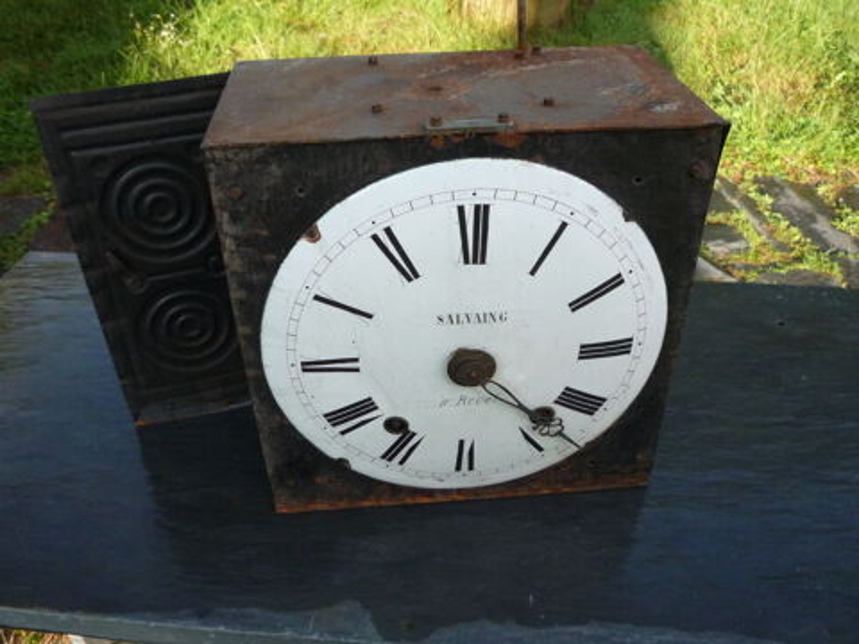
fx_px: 744
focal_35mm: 30
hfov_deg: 60.0
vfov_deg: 46.8
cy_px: 322
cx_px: 430
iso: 320
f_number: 3.3
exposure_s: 1/500
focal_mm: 5.2
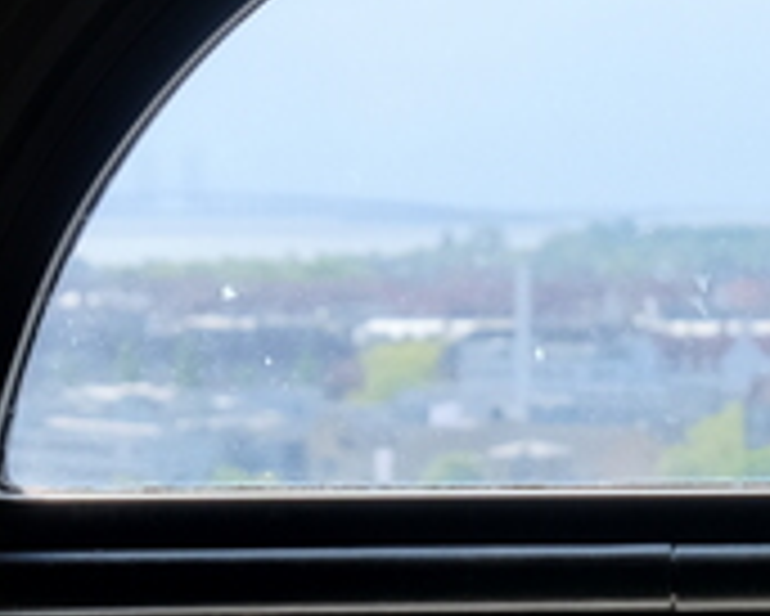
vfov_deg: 6.3
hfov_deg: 7.7
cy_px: 564
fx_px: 5632
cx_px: 1004
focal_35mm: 247
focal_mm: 29.2
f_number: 5
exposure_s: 1/100
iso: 200
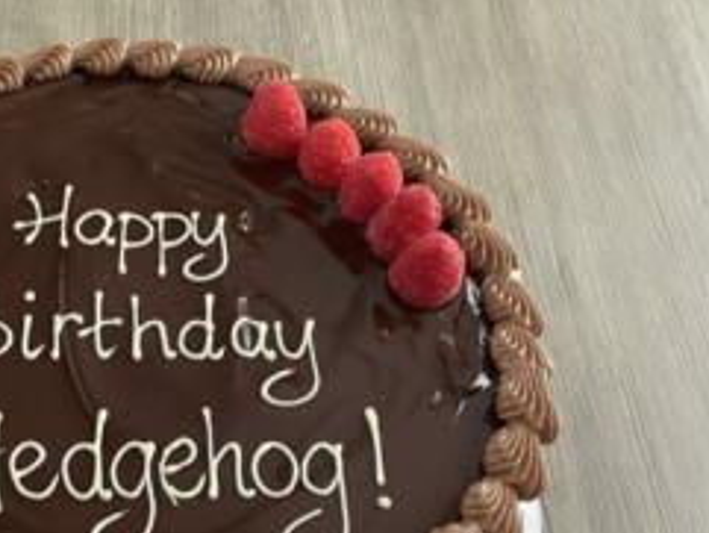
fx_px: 1107
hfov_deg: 34.1
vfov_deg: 26.0
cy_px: 496
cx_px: 112
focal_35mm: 54
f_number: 1.8
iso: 250
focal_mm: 4.25
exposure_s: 1/60
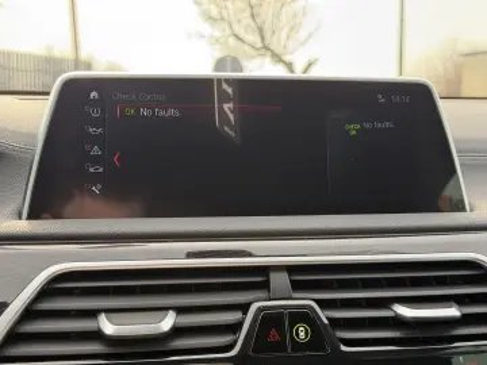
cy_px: 182
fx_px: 675
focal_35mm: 48
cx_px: 244
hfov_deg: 39.7
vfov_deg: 30.3
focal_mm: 6.76
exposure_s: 1/211
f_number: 1.78
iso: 64
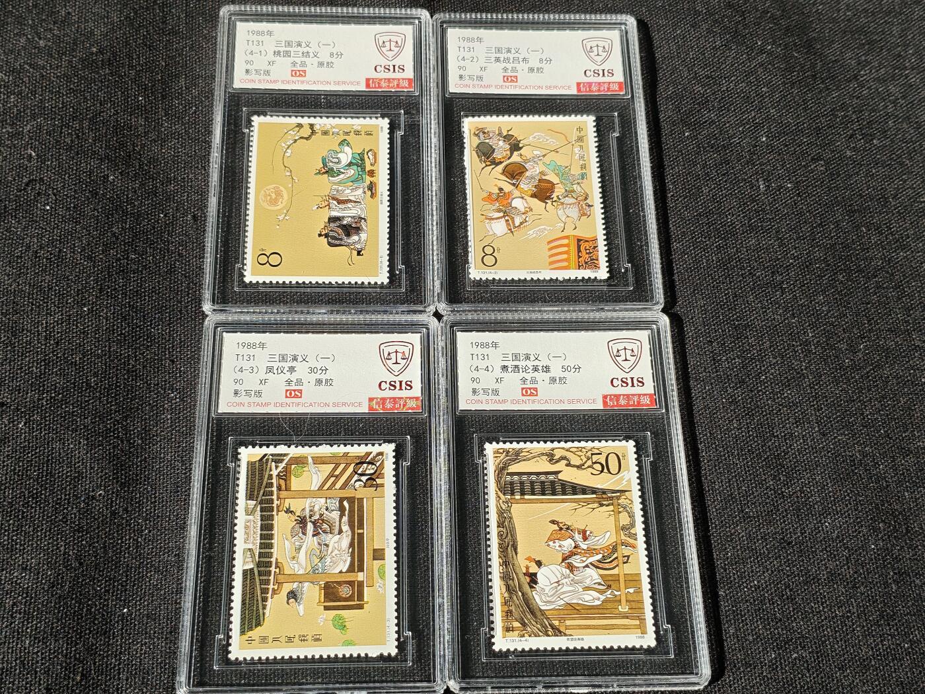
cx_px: 462
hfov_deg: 44.8
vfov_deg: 34.3
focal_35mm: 42
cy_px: 347
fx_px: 1122
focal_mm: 4.94
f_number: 1.5
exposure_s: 1/2384
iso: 50
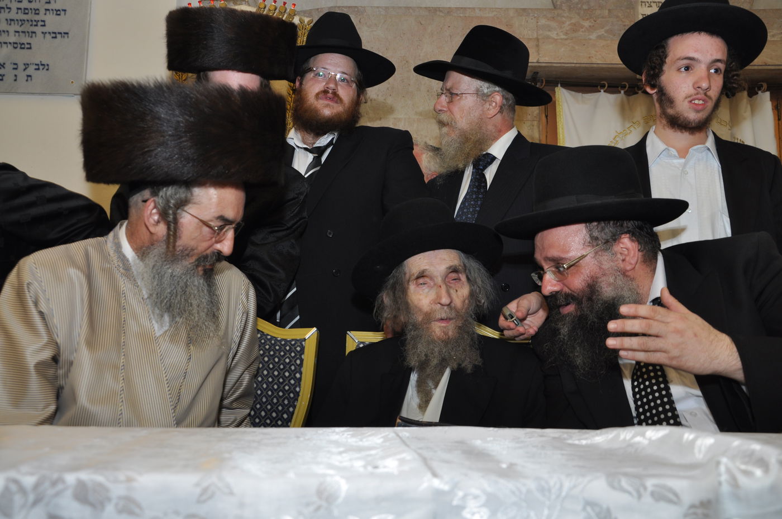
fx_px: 781
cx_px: 391
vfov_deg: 36.8
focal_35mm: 36
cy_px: 260
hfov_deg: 53.2
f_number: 5.6
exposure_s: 1/60
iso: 400
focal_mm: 24
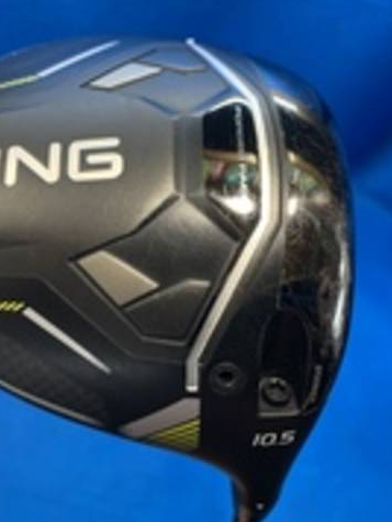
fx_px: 528
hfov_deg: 40.0
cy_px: 260
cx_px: 115
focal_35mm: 35
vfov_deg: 52.6
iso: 125
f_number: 1.8
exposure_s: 1/60
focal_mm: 4.25
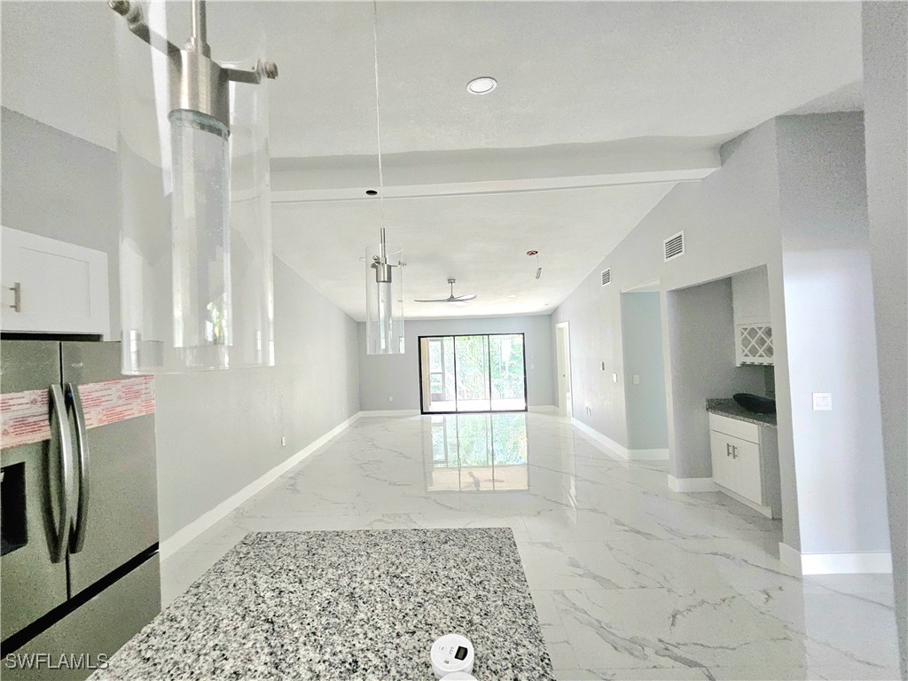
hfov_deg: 106.2
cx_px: 454
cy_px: 340
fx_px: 341
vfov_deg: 89.9
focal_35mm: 13
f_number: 2.2
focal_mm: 1.74
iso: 400
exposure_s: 1/40
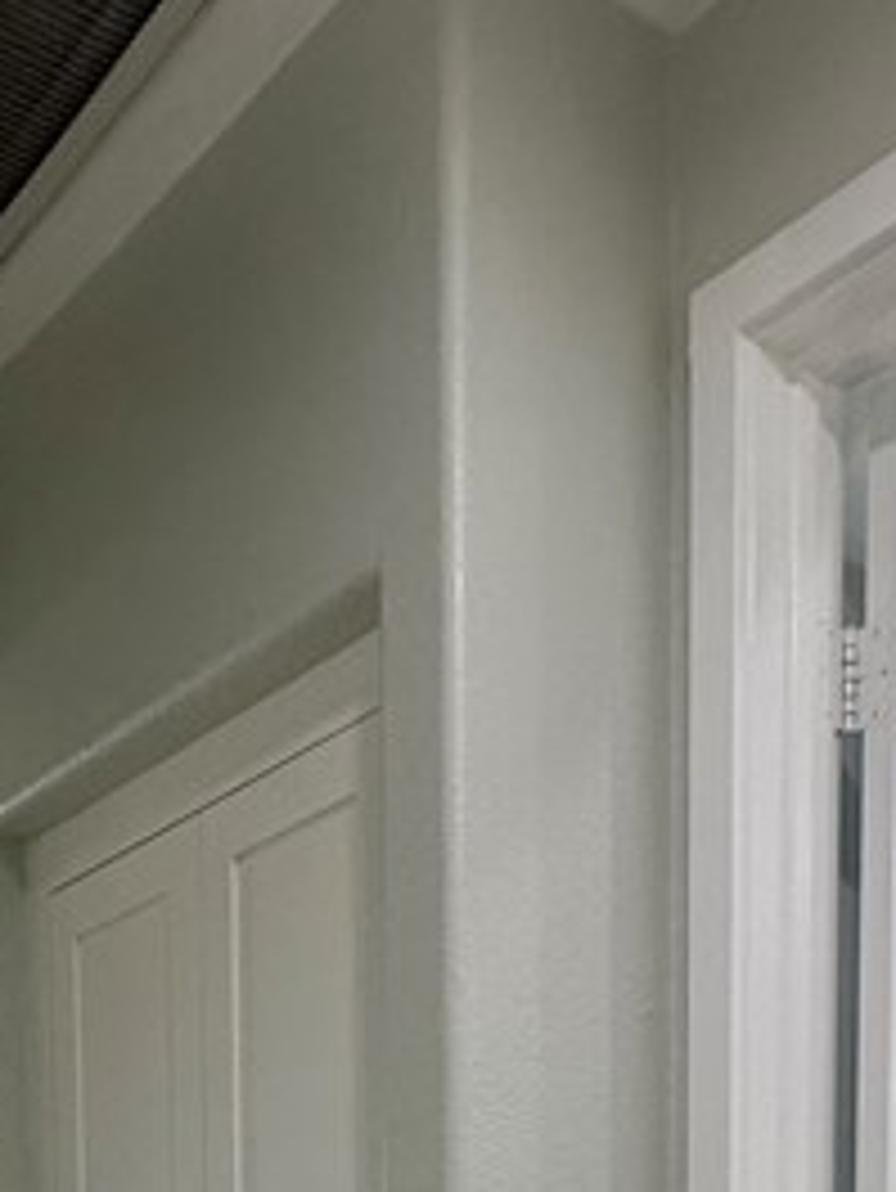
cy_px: 1642
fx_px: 1862
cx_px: 473
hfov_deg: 27.1
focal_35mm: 54
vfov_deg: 27.8
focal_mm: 2.22
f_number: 2.2
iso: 200
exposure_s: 1/120
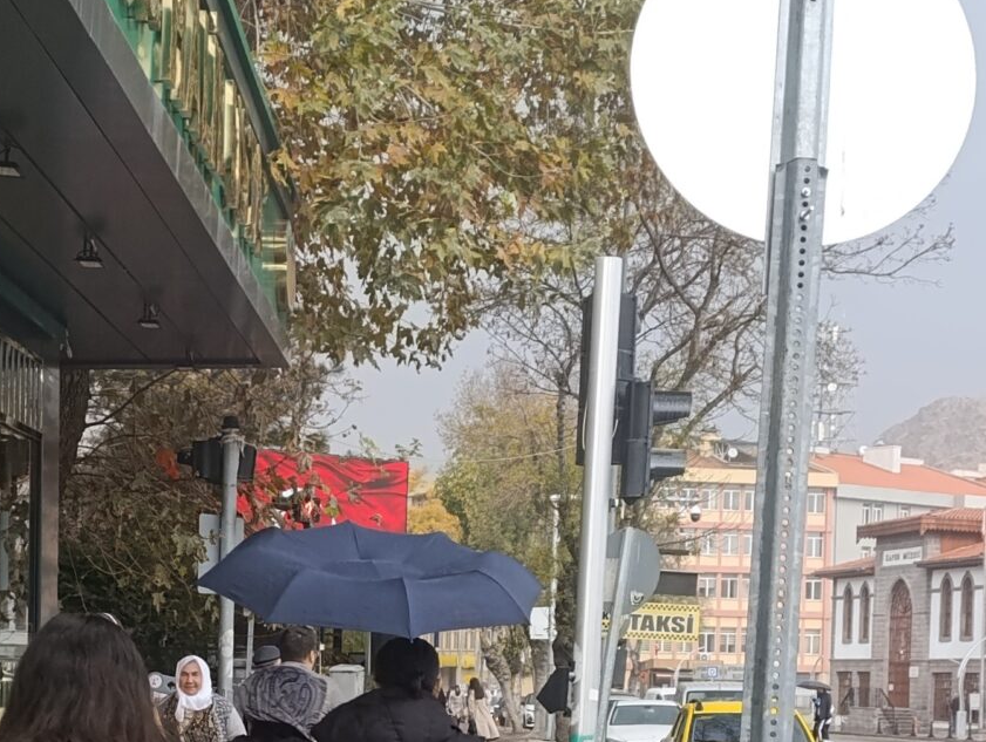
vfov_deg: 20.4
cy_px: 730
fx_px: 1996
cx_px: 264
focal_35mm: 70
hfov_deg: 27.4
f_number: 1.6
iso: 50
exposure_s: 1/108
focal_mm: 6.14
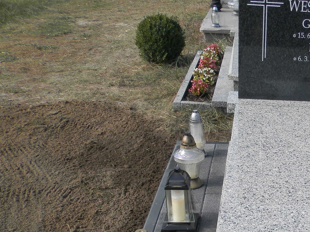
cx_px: 307
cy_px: 192
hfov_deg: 32.8
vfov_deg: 26.4
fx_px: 484
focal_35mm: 54
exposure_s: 1/400
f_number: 3.1
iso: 80
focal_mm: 4.5
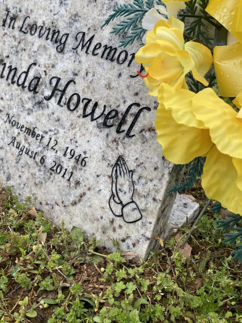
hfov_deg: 37.5
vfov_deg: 48.8
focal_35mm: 38
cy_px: 136
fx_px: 354
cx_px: 95
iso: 32
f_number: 1.8
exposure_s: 1/508
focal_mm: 4.25
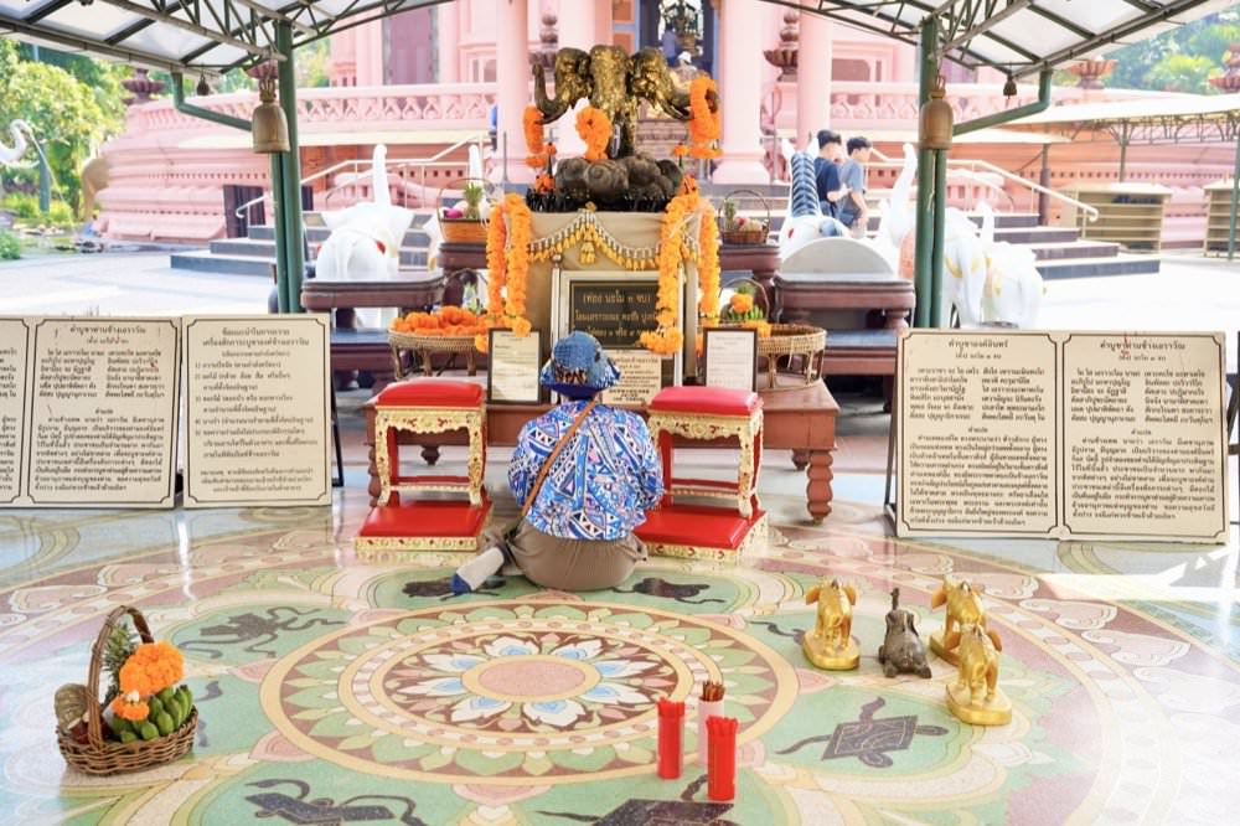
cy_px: 413
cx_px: 620
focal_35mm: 40
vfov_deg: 33.0
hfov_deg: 47.9
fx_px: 1394
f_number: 4.5
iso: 100
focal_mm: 40.5
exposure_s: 1/125
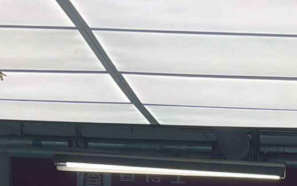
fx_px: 1344
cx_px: 305
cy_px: 436
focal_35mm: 166
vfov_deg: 7.4
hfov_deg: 12.4
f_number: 1.5
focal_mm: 5.7
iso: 50
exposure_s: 1/840
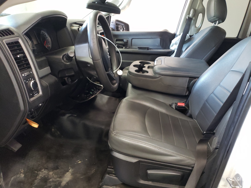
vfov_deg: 53.1
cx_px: 126
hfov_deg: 67.3
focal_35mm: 26
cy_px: 94
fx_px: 189
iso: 340
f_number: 1.5
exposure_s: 1/60.2
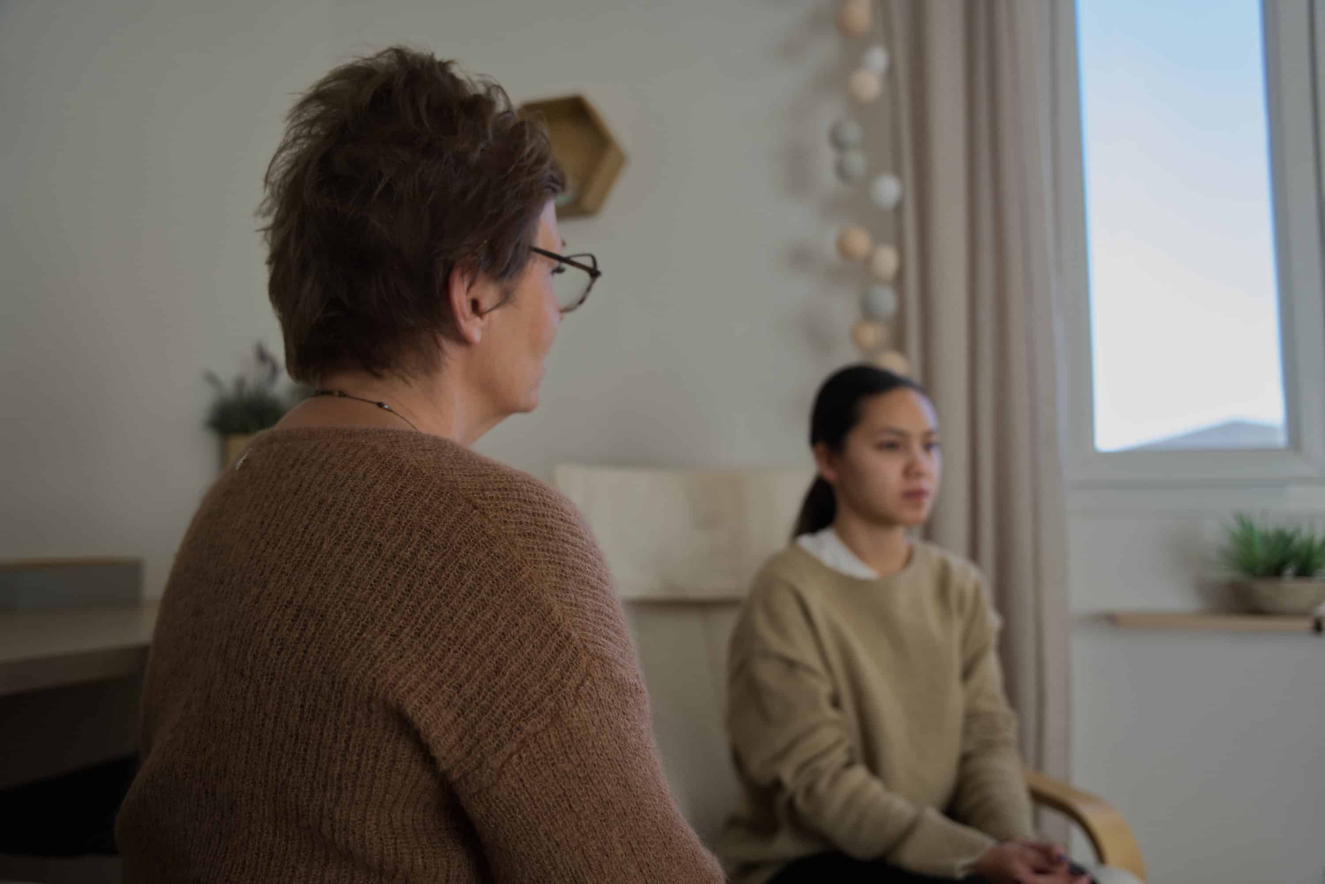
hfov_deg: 67.4
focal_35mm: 27
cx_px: 662
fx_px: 994
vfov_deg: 47.9
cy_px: 442
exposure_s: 1/250
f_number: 2.8
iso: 320
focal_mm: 28
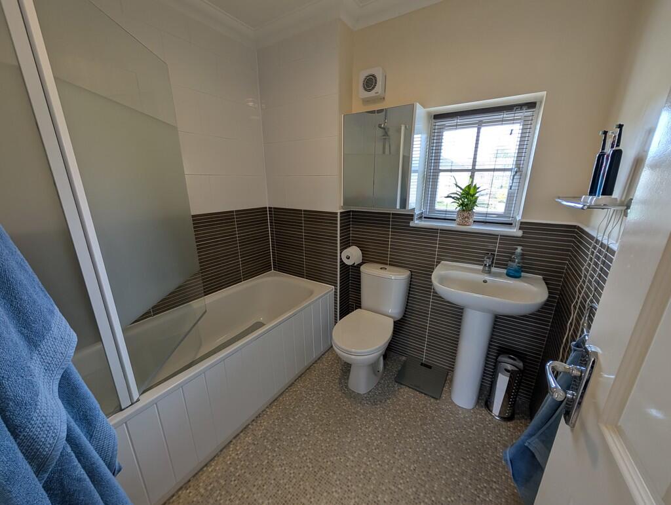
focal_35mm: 12
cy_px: 252
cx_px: 336
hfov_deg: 110.5
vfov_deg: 94.6
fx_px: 233
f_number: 1.7
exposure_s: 1/100
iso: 84
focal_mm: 2.02
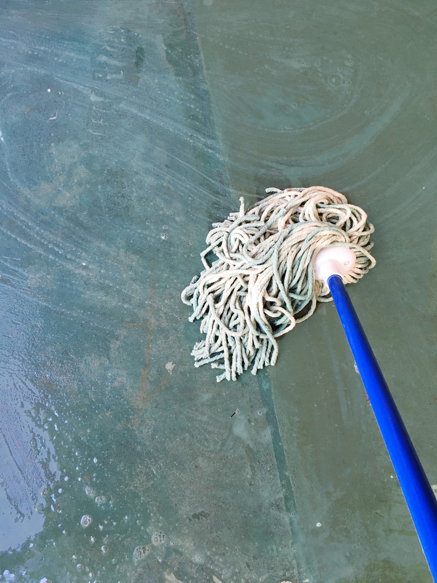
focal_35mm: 29
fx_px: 488
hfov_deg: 48.2
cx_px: 218
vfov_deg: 61.7
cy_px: 292
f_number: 2.2
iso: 80
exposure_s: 1/30
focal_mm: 4.15
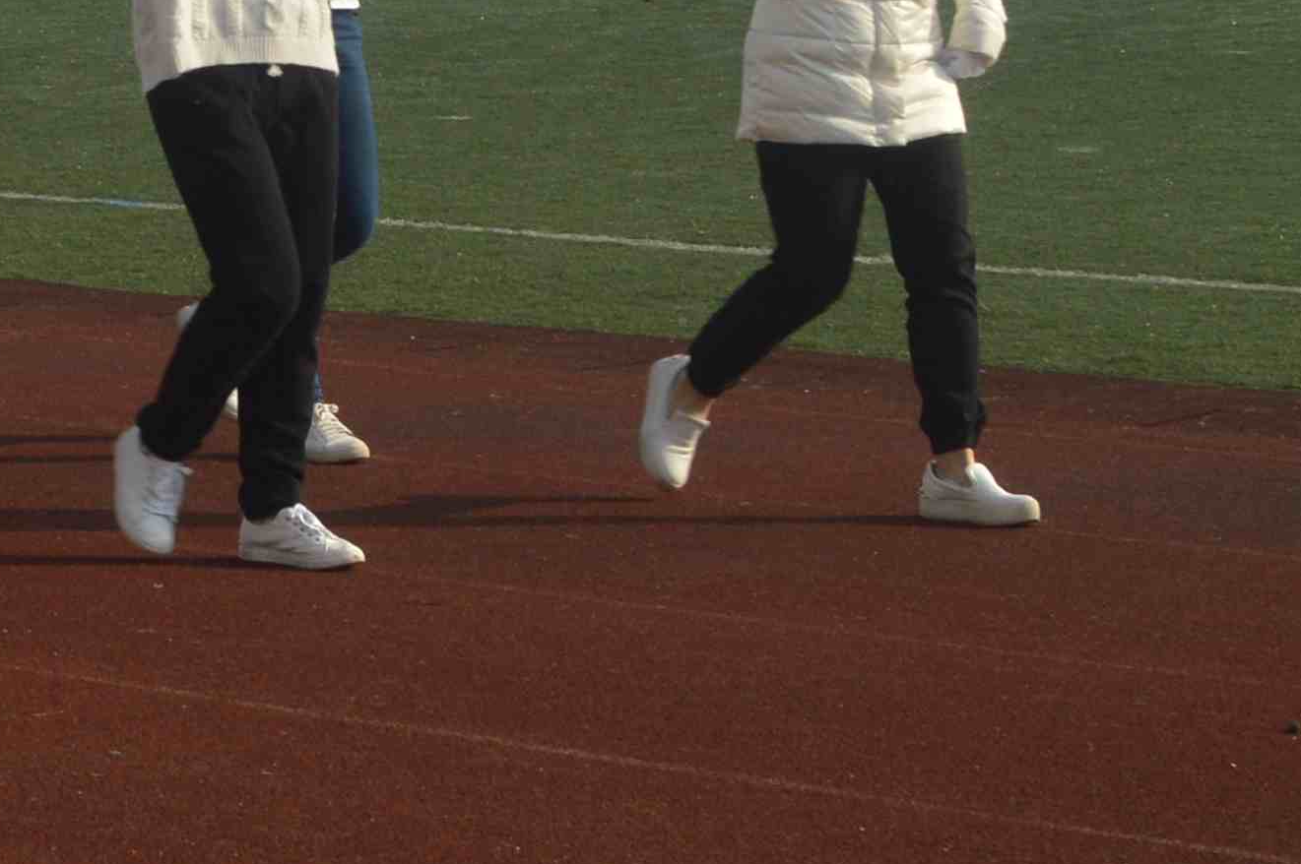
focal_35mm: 164
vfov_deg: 8.1
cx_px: -804
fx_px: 5921
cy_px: -555
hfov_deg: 11.8
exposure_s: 1/250
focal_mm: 24
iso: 100
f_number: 8
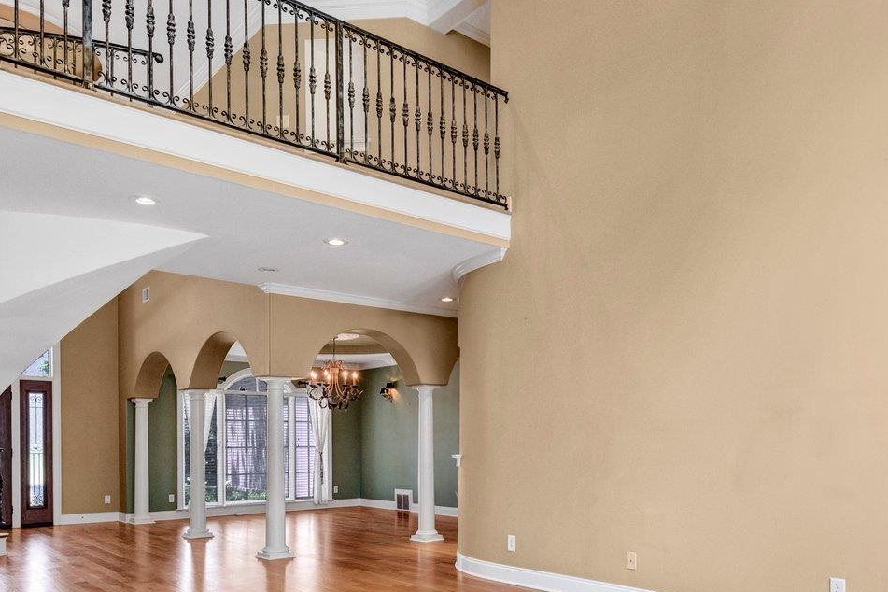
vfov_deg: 44.6
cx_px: 442
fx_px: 691
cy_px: 455
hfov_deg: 65.5
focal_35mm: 28
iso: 400
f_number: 7.1
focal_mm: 8.9
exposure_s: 1/20
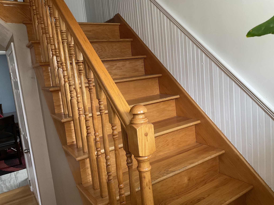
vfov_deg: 48.2
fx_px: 230
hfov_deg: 61.7
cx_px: 137
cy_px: 102
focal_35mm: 29
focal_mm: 3
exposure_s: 1/60
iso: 100
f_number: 1.8
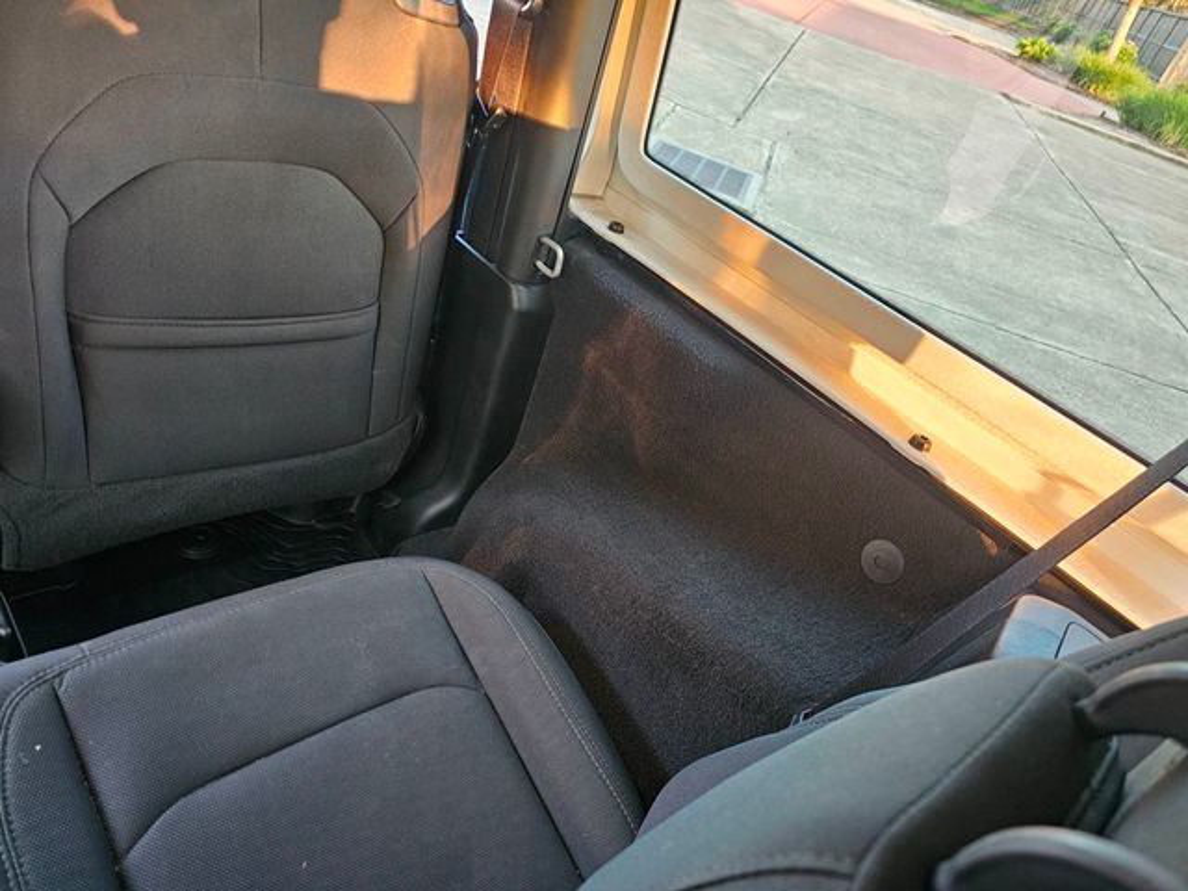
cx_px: 594
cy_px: 446
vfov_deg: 58.9
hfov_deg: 73.9
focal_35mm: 23
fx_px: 789
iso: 640
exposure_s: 1/30
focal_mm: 6.3
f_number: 1.7
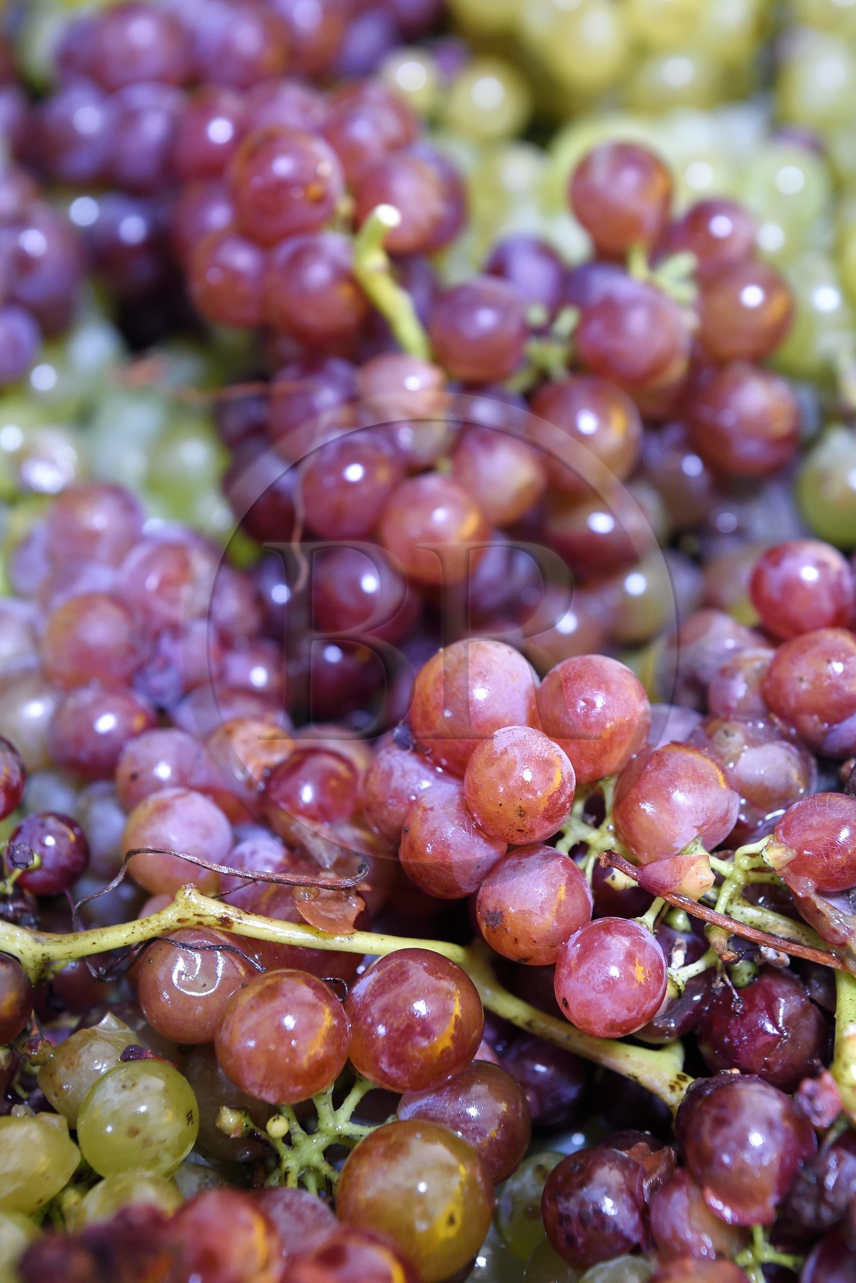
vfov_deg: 33.4
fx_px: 2140
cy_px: 642
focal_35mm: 60
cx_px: 428
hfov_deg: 22.6
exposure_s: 1/13
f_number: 6.3
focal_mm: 60
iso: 1600
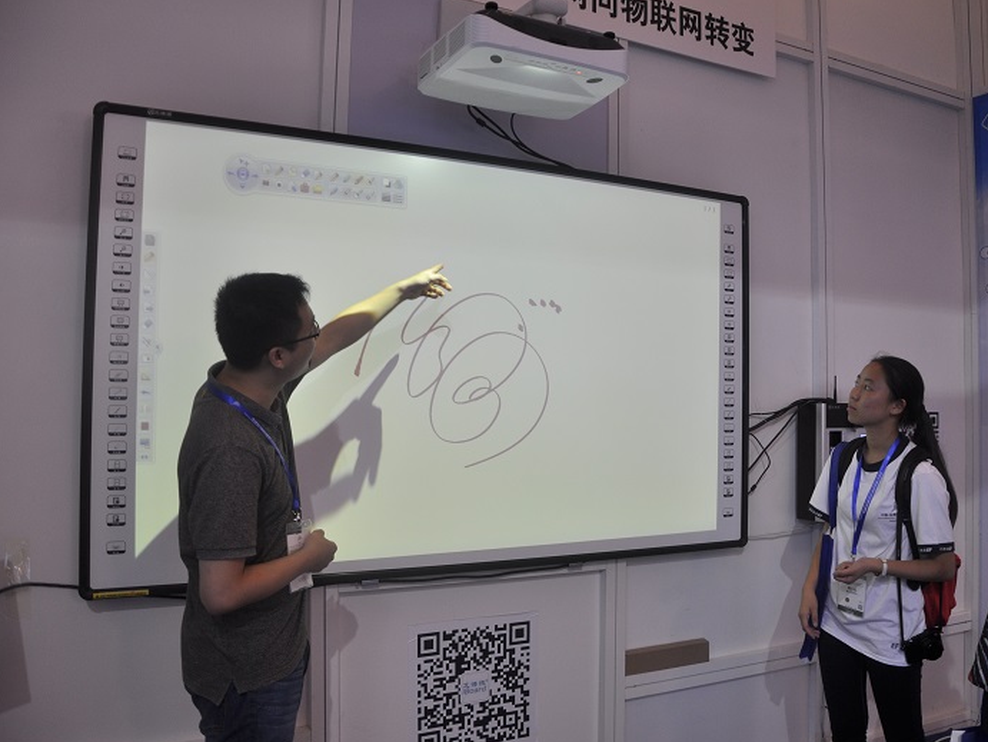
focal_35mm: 30
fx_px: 857
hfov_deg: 59.8
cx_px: 545
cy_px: 374
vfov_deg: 46.8
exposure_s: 1/60
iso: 250
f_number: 4
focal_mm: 18
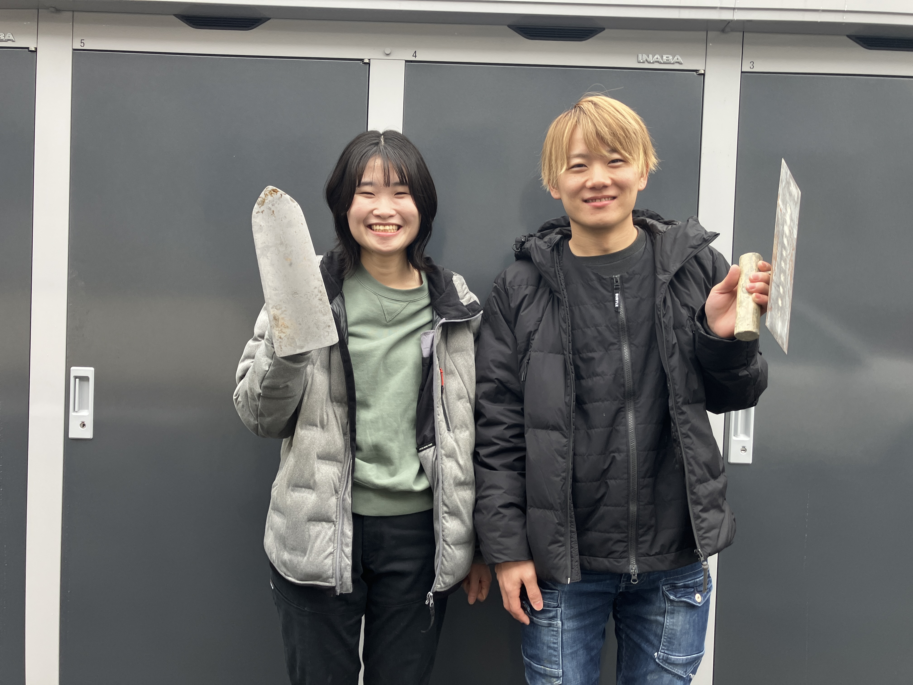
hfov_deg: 63.4
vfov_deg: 49.7
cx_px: 456
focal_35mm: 28
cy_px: 342
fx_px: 739
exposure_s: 1/121
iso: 40
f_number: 1.8
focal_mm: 3.99
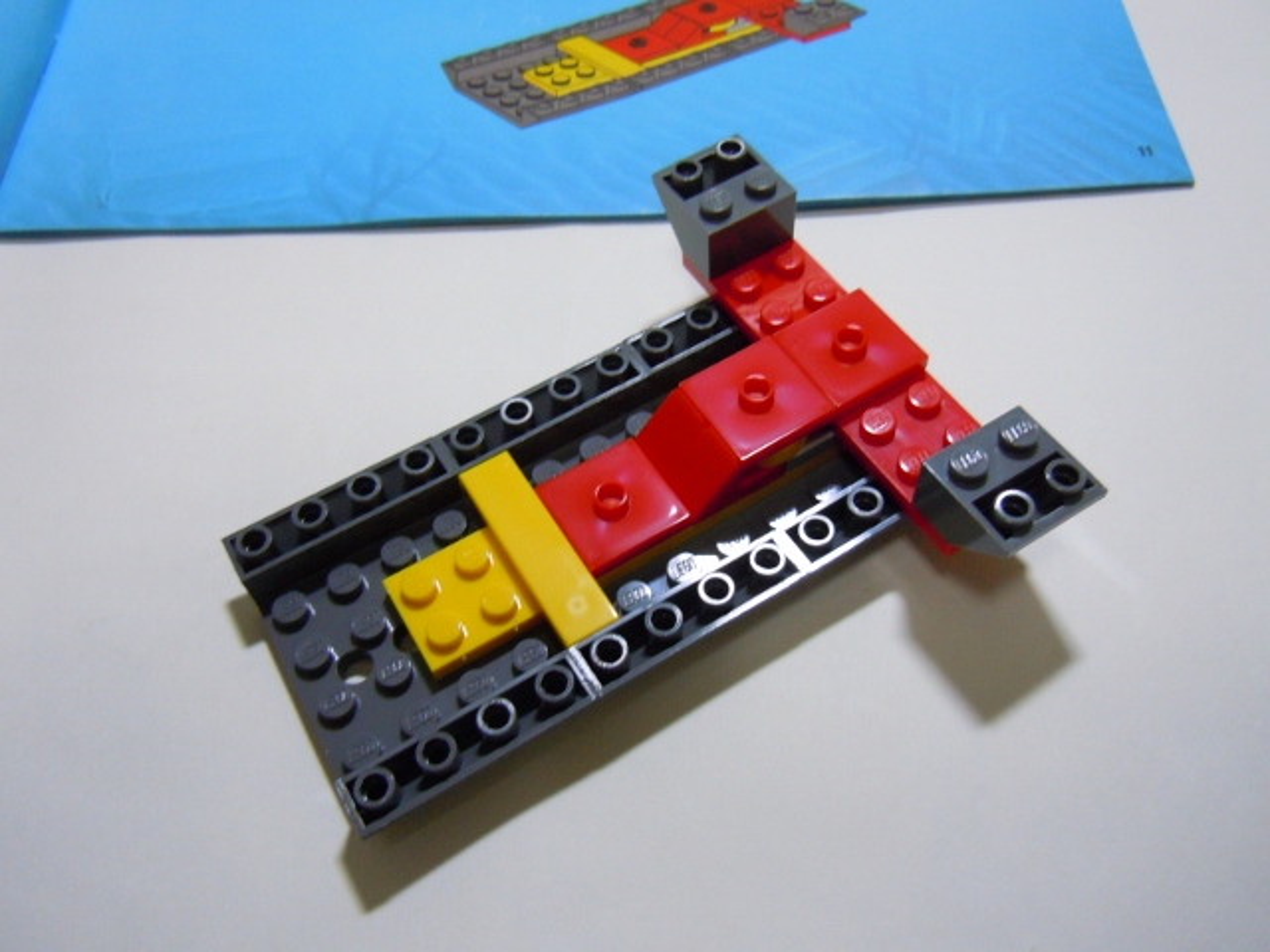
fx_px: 1101
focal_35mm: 30
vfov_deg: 46.8
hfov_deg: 60.0
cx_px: 635
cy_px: 476
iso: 400
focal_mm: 5.4
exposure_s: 1/20
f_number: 3.5
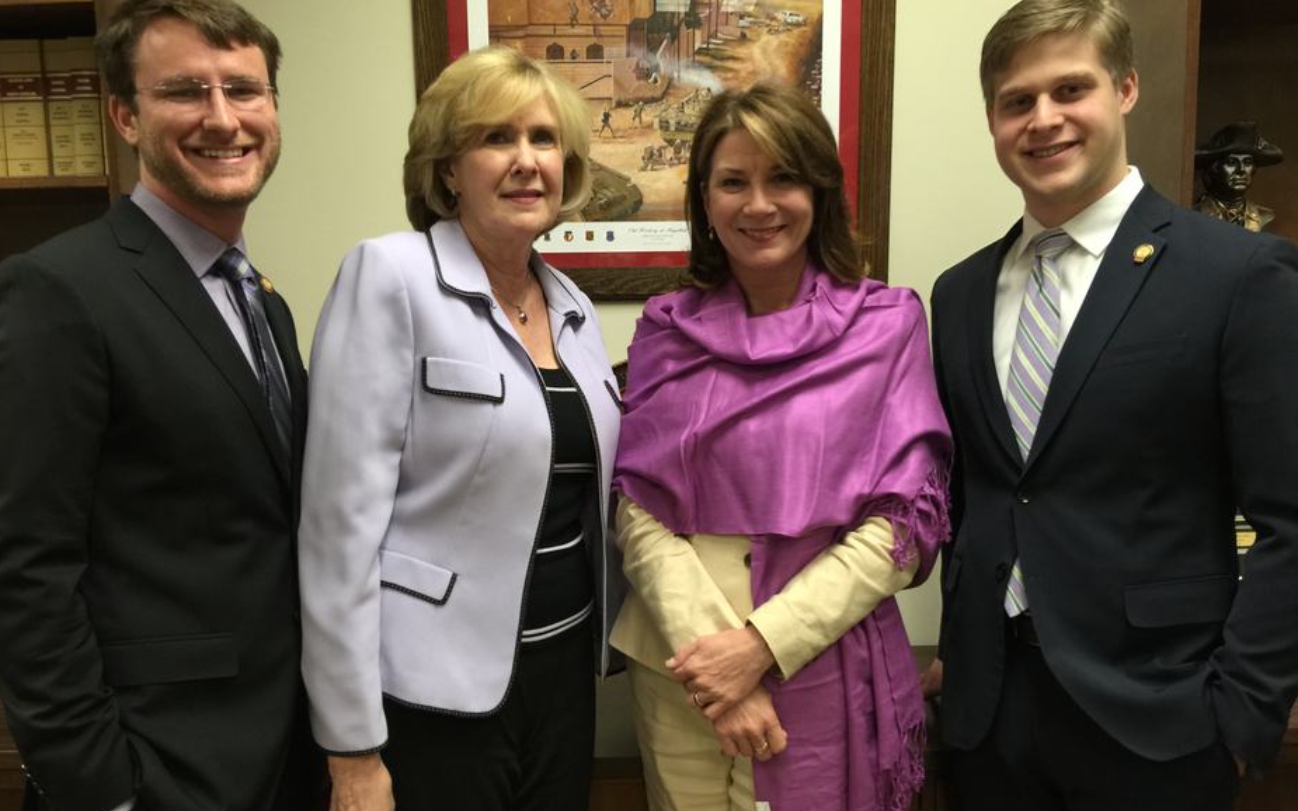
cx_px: 650
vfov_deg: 40.5
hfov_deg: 61.2
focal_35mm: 31
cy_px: 446
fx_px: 1097
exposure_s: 1/15
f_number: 2.2
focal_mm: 4.15
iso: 64
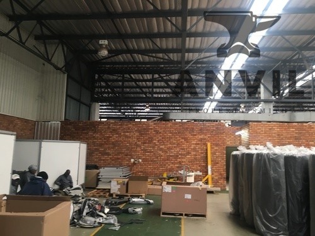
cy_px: 118
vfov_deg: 48.2
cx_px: 158
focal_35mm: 29
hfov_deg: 61.7
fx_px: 264
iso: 40
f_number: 2.2
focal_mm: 4.15
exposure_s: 1/33
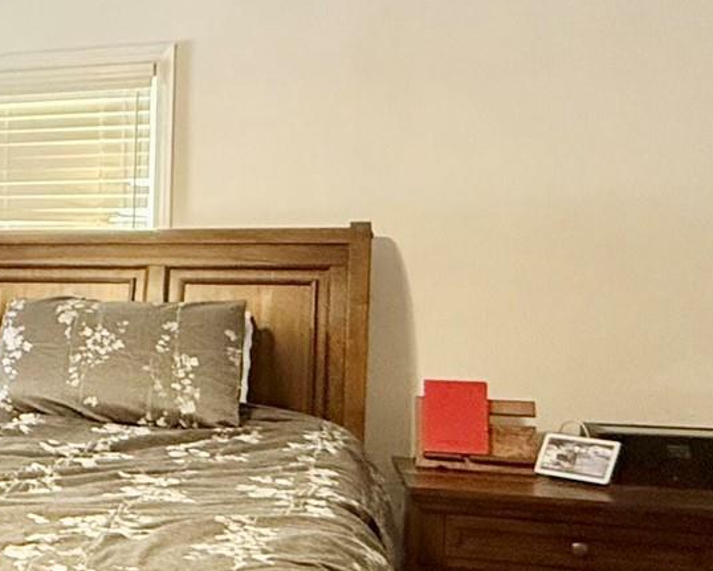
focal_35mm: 52
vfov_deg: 29.1
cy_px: 334
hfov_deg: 27.9
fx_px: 1098
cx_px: -274
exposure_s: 1/59
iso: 800
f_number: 2.2
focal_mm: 2.22
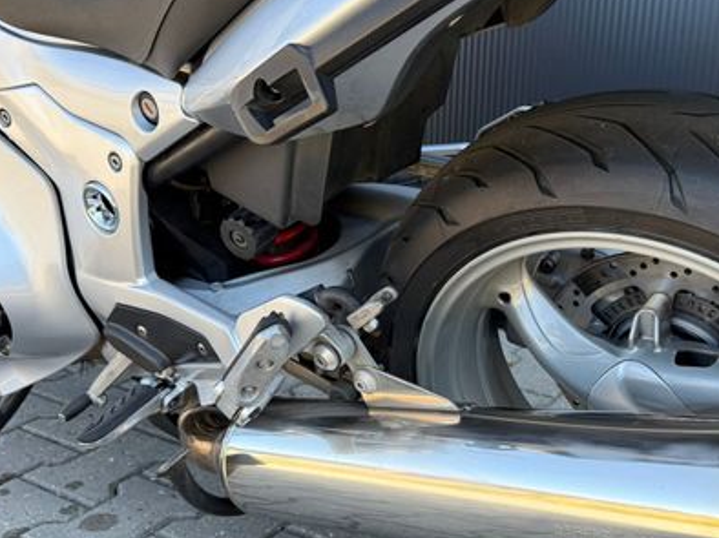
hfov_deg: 47.5
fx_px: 810
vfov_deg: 36.7
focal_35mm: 39
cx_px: 449
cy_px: 308
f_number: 1.78
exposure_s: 1/514
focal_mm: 6.76
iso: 100
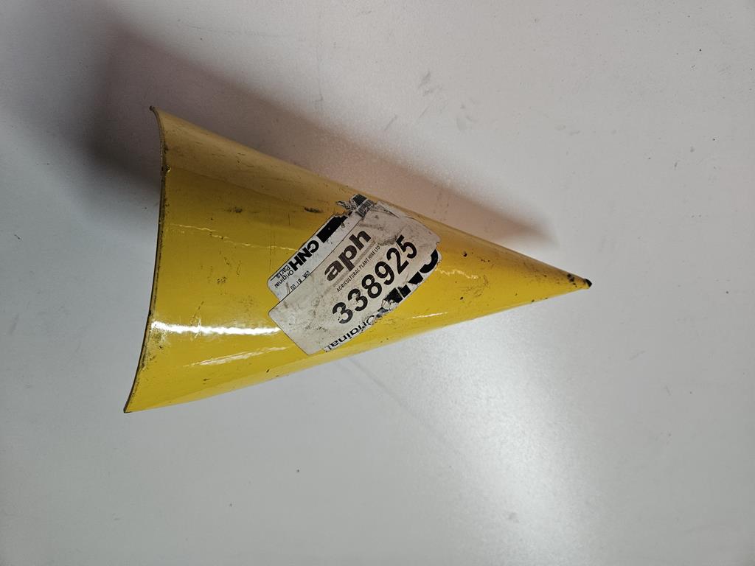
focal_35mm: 23
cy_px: 283
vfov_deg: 58.9
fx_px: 502
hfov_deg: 73.9
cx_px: 378
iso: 250
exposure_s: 1/100
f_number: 1.8
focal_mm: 5.4
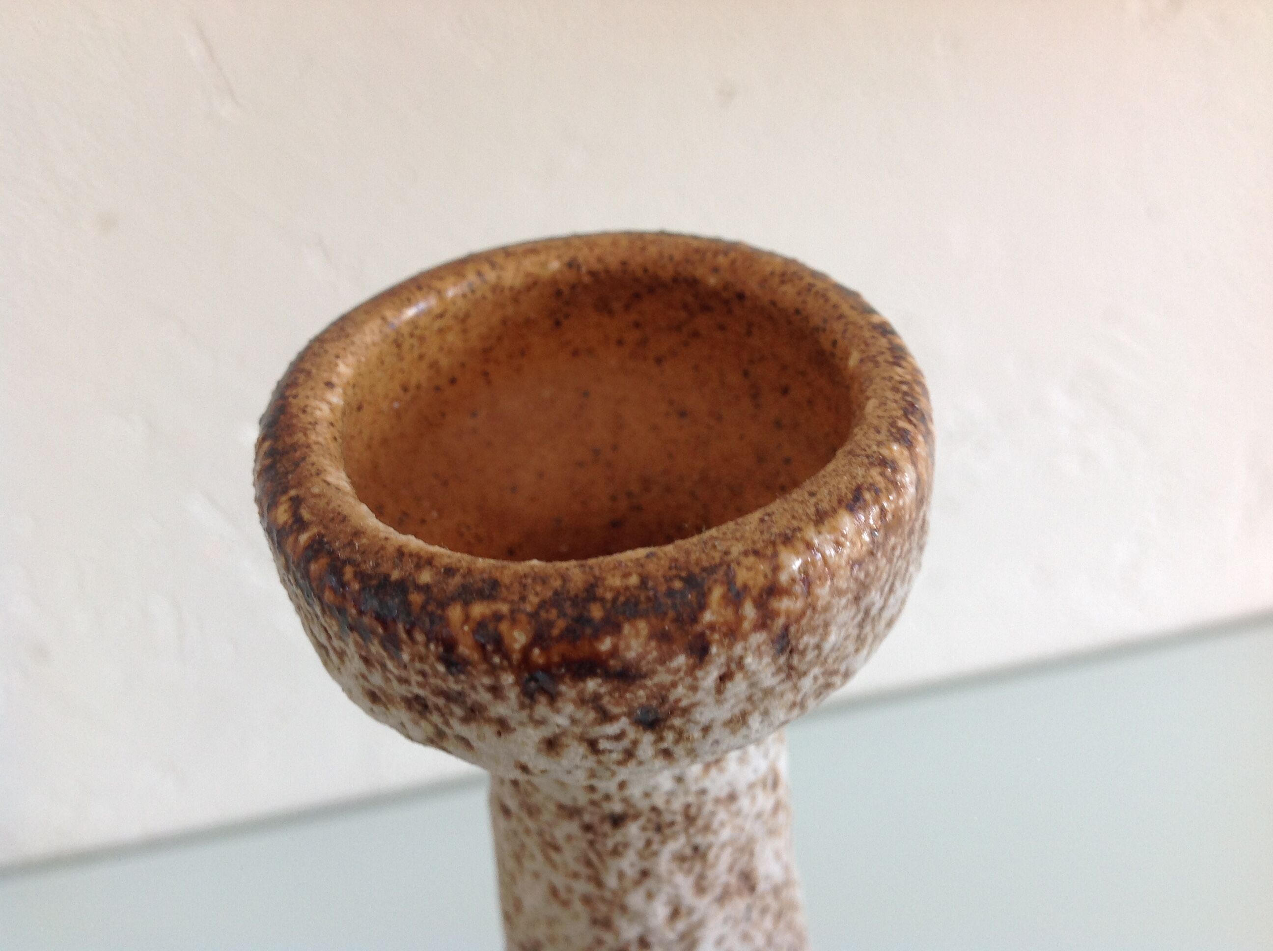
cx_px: 636
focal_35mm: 35
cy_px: 476
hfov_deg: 52.7
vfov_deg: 40.6
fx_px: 1285
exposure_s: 1/30
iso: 50
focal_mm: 4.28
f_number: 2.4
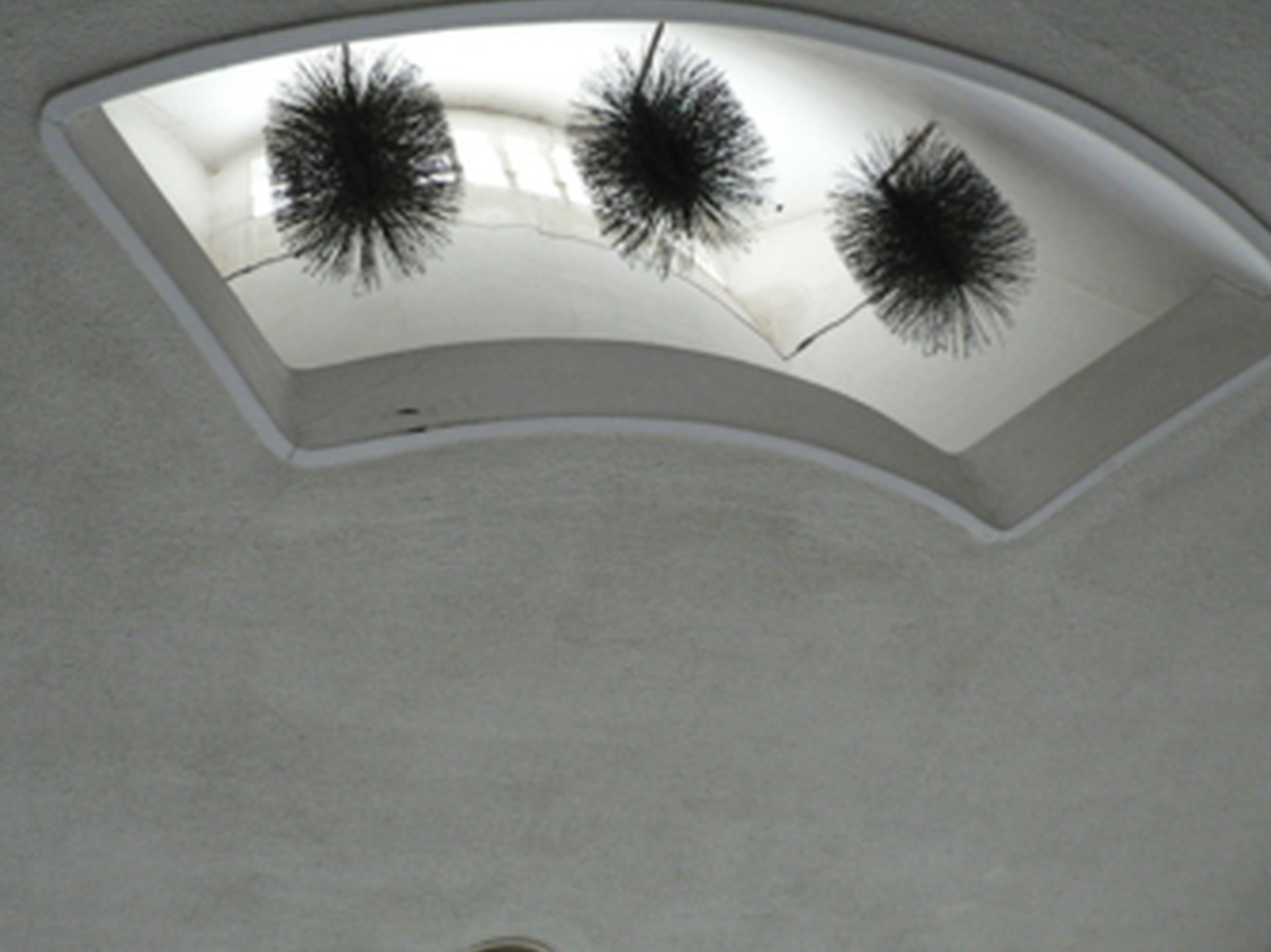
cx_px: 611
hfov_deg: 43.9
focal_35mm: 43
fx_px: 1578
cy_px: 493
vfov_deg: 33.6
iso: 400
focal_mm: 6
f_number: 2.8
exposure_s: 1/30
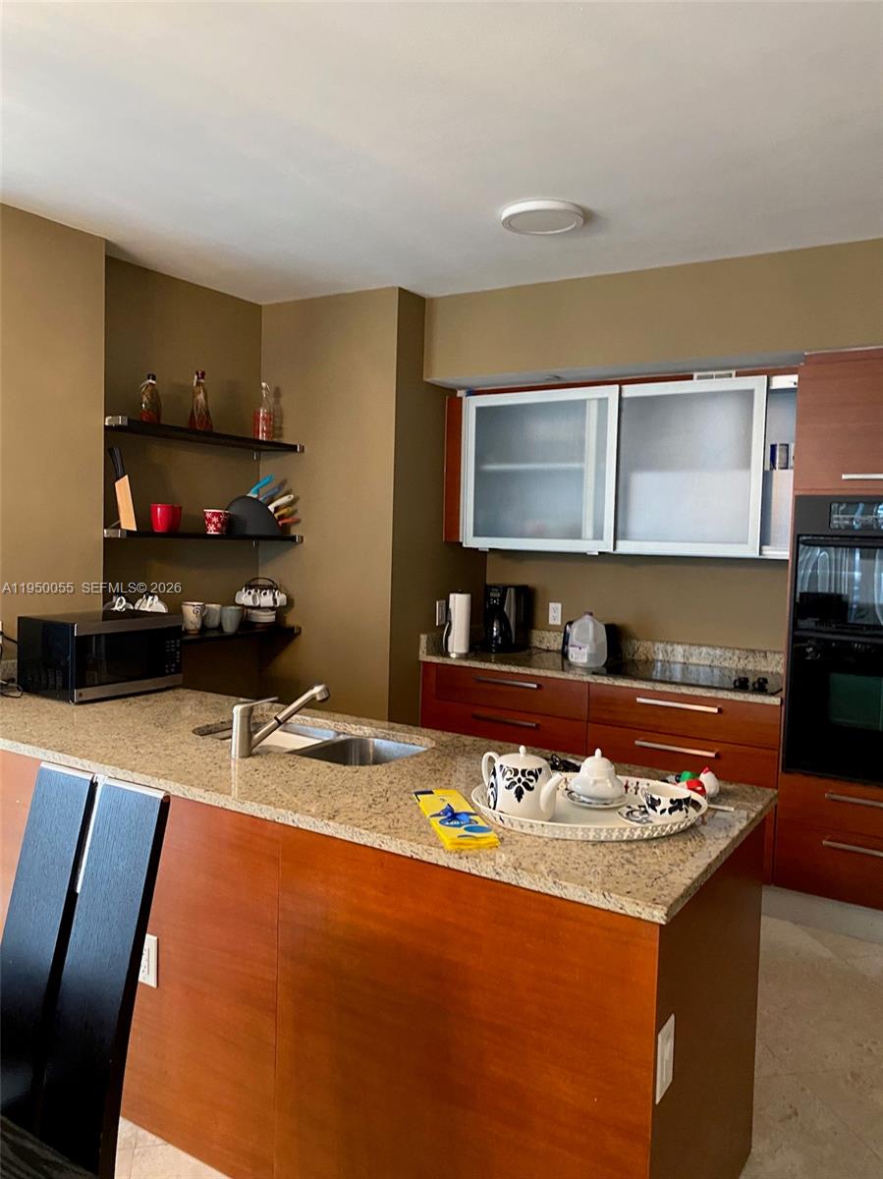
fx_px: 885
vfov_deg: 67.3
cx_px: 442
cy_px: 590
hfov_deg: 53.0
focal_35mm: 26
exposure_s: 1/60
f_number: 1.8
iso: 320
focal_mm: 4.25
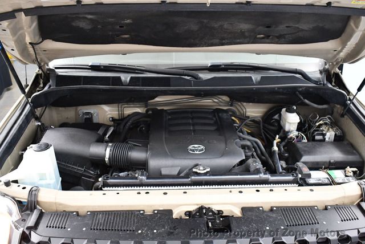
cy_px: 122
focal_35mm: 36
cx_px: 182
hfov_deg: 53.1
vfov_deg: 36.9
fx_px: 365
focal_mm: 18
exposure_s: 1/80
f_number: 3.5
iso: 3200
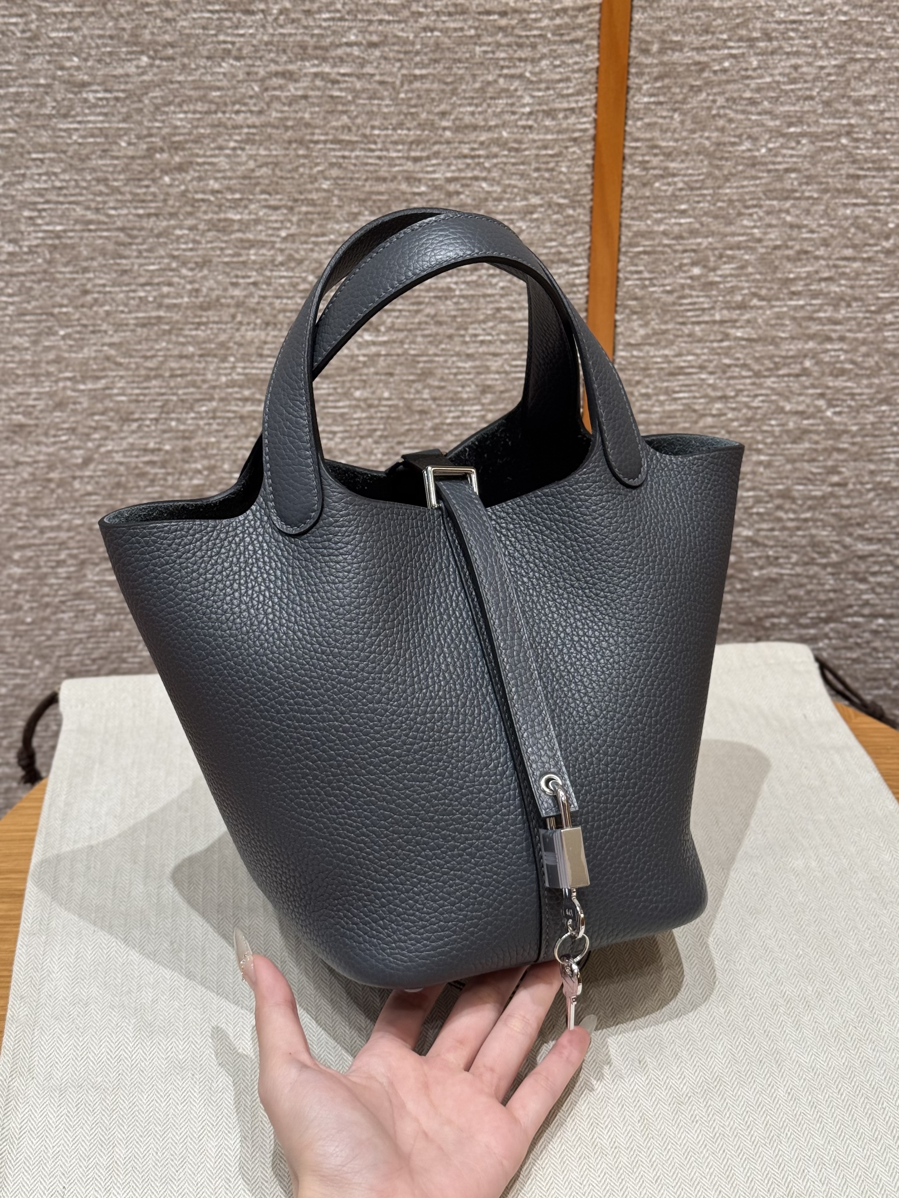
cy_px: 599
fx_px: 1662
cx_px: 450
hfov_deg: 30.3
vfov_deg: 39.7
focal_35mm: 48
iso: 100
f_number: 1.78
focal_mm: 6.76
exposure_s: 1/100
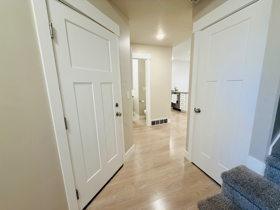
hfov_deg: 102.1
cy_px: 105
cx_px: 140
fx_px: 113
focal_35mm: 14
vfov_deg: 85.7
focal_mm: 2.22
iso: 200
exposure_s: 1/60
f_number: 2.2
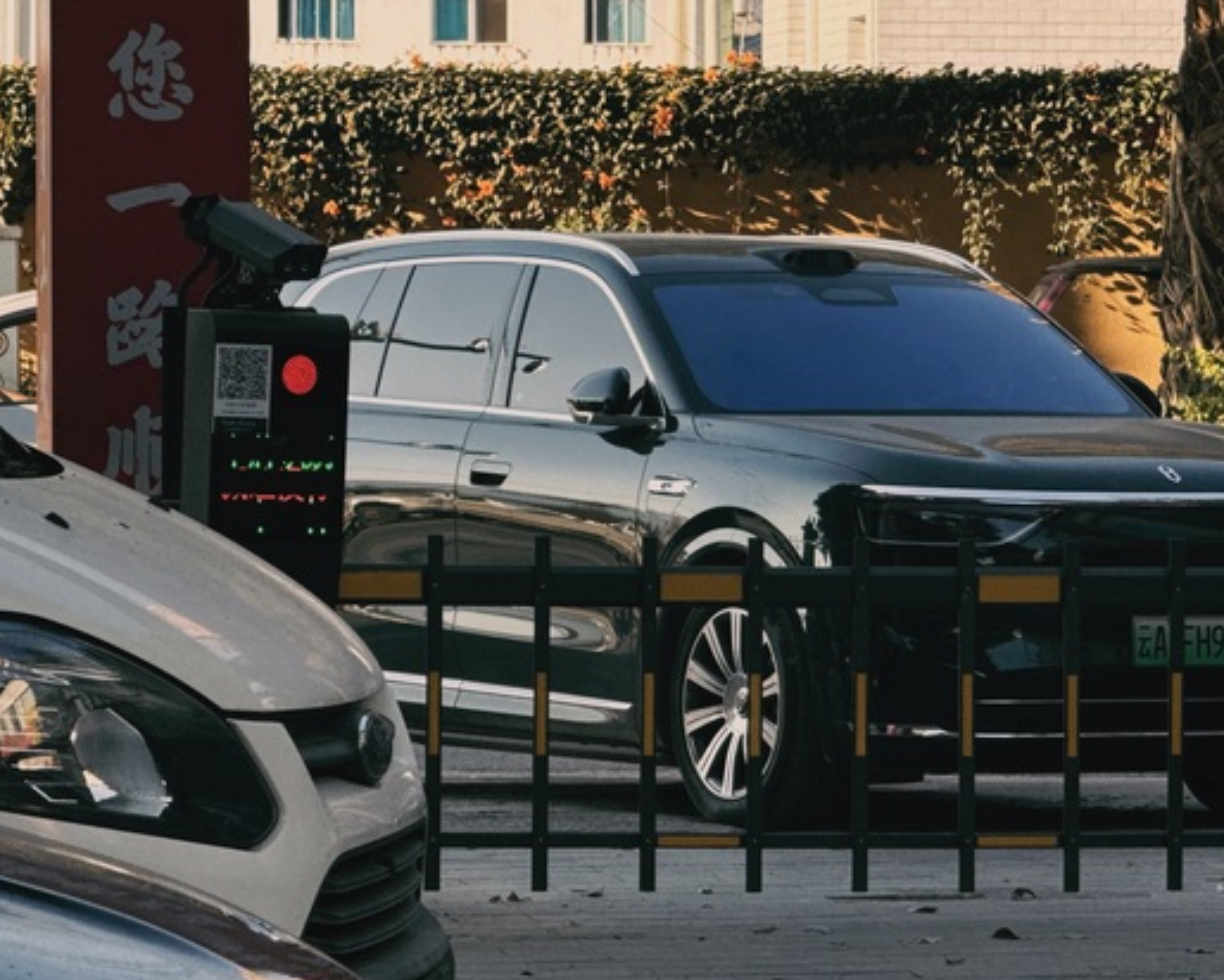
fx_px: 8441
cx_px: 901
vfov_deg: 6.6
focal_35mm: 233
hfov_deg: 8.3
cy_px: 300
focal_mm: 15.66
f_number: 2.8
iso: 50
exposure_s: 1/336
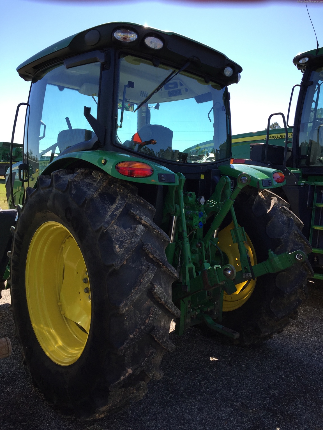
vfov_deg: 61.7
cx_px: 162
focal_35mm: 29
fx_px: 361
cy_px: 215
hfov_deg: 48.2
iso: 32
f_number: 2.2
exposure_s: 1/860
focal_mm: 4.15
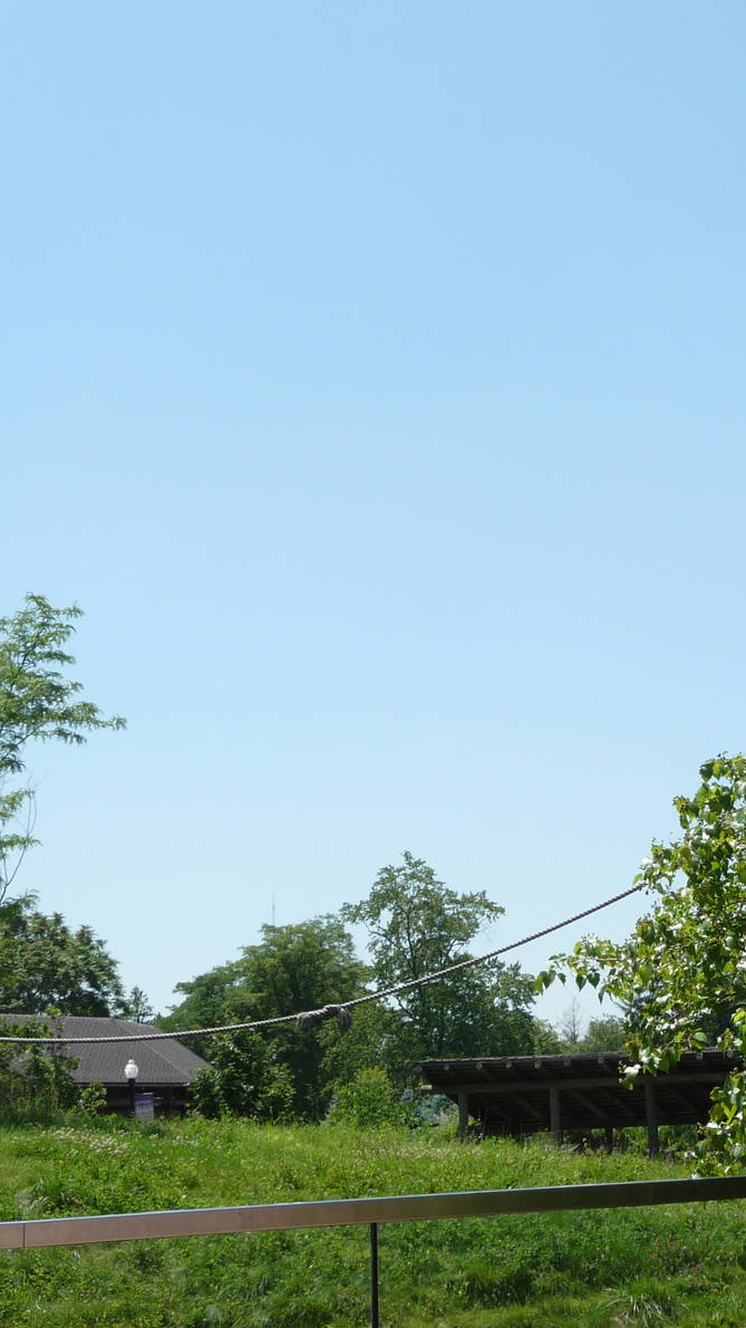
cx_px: 670
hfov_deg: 18.8
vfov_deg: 33.3
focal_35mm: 63
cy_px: 660
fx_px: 2216
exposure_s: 1/640
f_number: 4
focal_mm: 7.1
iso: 100
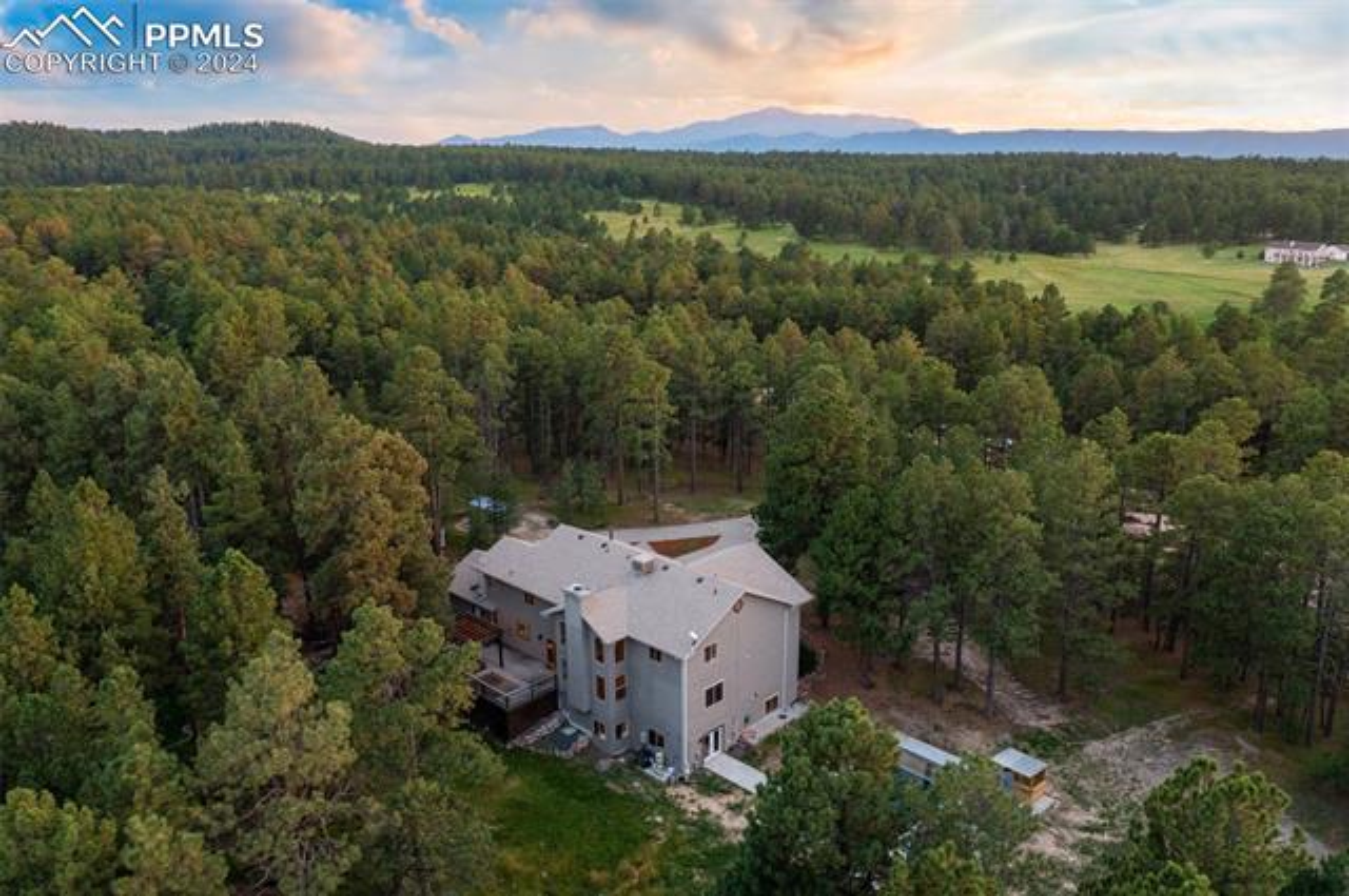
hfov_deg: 65.5
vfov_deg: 46.3
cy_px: 448
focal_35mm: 28
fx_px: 1048
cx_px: 674
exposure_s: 1/30
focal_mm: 10.26
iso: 100
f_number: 3.2
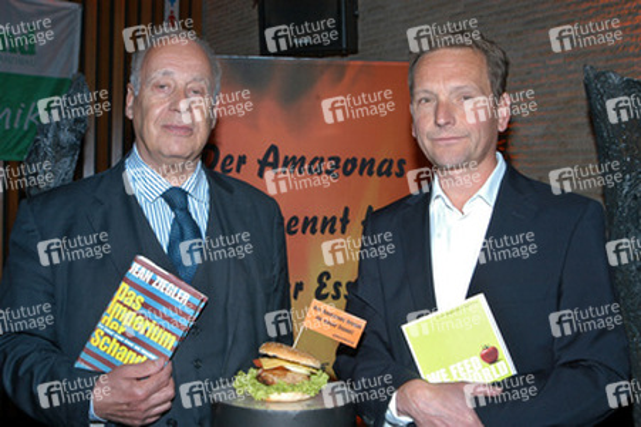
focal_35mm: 45
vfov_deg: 29.8
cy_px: 214
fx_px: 801
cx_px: 320
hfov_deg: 43.6
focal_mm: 30
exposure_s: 1/125
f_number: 7.1
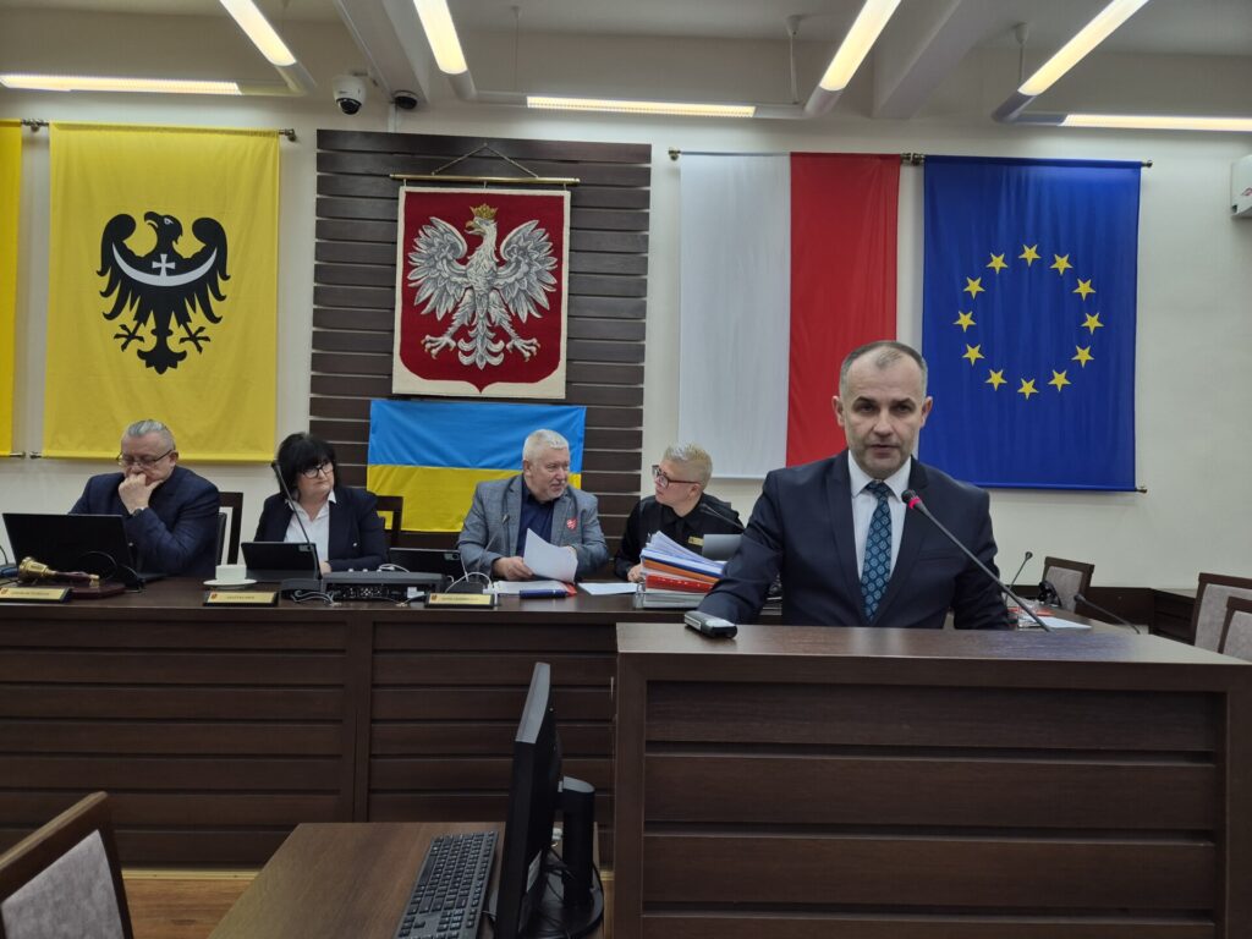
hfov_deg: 73.9
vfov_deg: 58.9
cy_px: 470
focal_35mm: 23
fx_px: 832
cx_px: 626
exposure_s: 1/100
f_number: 1.8
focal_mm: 5.4
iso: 100
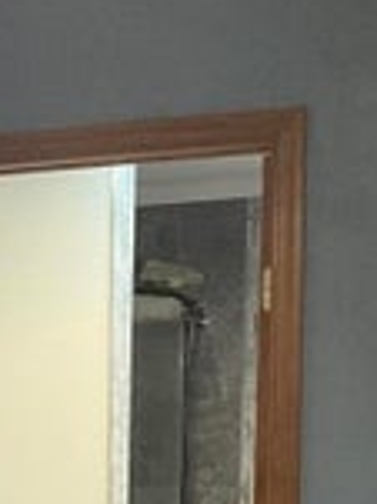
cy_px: 728
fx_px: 2385
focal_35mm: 164
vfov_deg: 11.6
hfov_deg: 8.5
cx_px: -432
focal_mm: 3
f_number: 1.8
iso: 250
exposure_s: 1/40
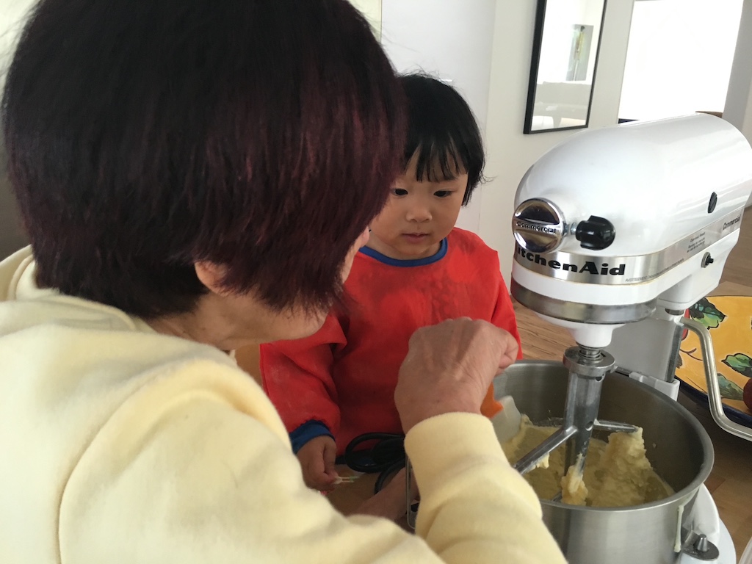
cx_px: 376
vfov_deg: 48.2
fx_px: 630
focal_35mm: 29
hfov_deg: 61.7
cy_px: 282
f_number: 2.2
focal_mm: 4.15
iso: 125
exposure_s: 1/30
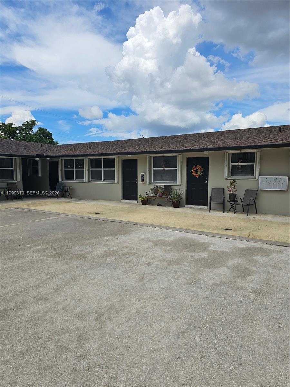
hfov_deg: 58.9
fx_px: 257
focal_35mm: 23
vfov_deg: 73.9
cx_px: 145
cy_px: 194
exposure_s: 1/1610
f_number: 1.7
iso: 10
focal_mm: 6.3
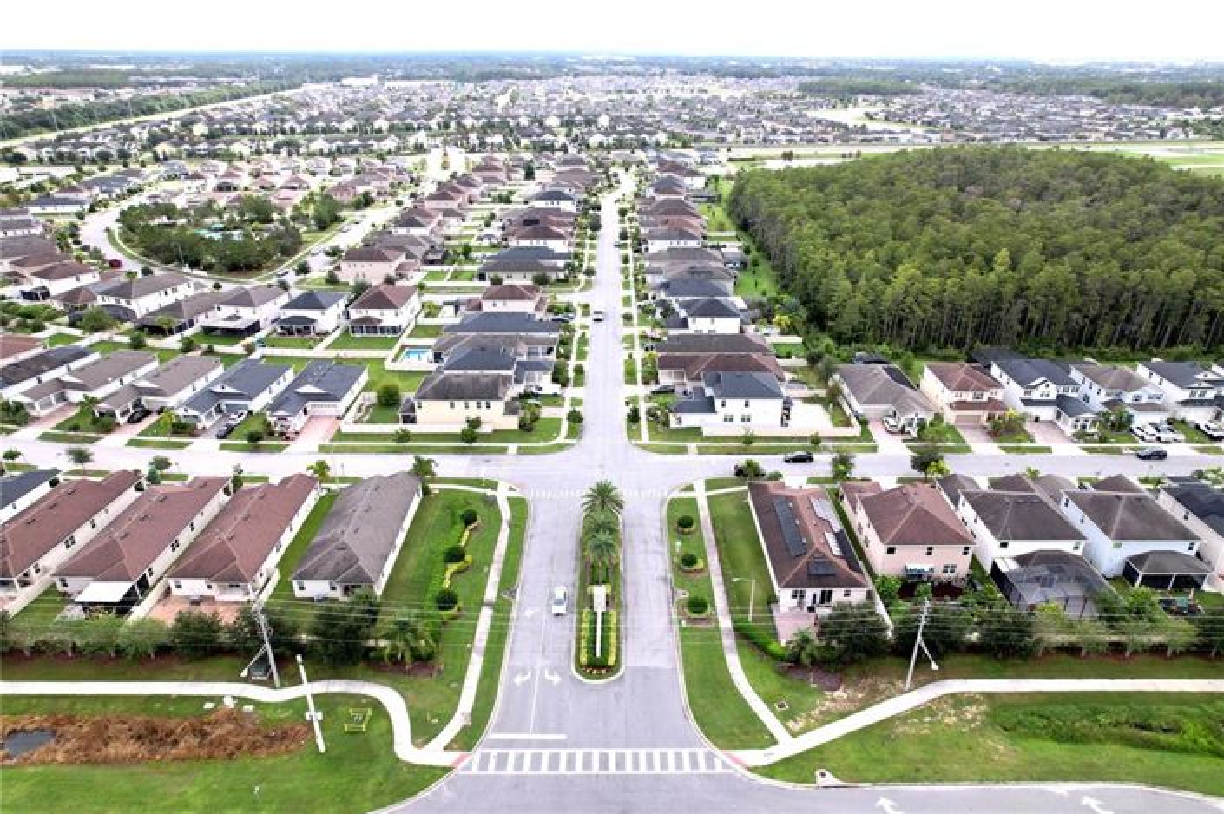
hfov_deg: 78.6
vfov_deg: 57.2
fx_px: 747
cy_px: 407
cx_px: 612
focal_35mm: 22
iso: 110
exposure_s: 1/30
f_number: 2.8
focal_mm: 8.38
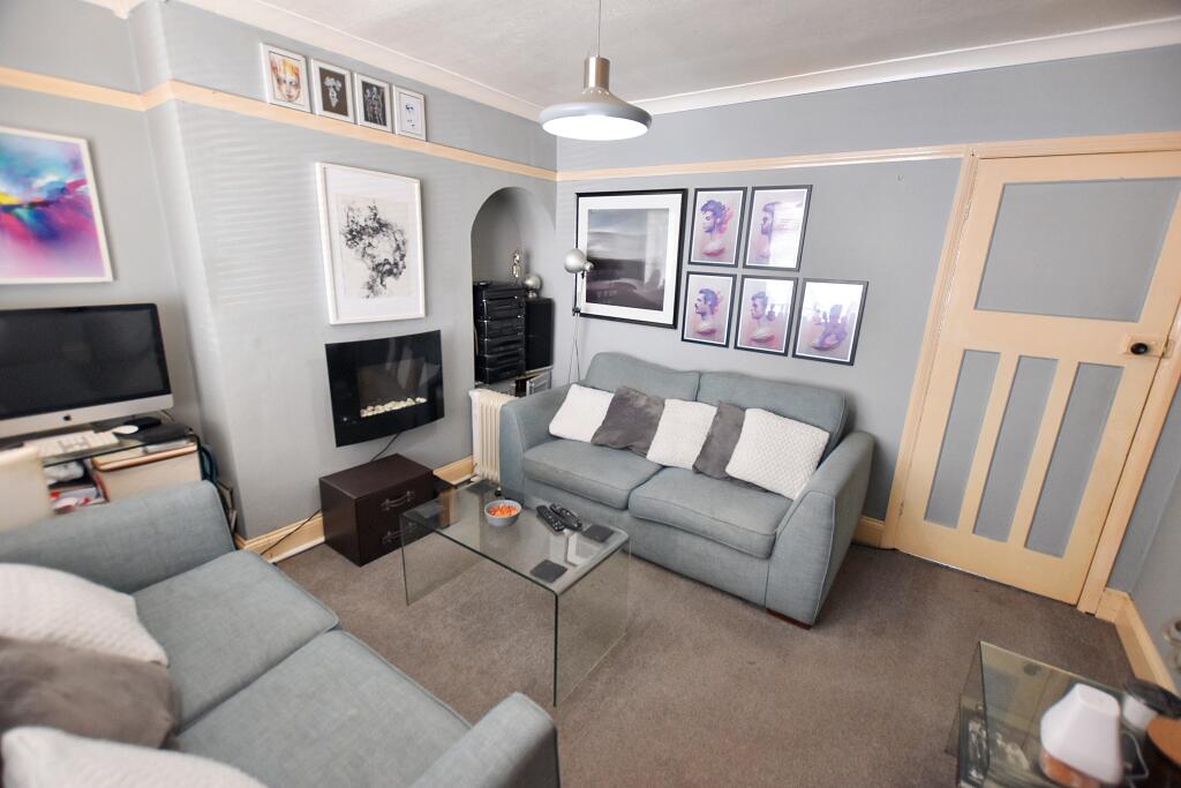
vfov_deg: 77.3
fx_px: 492
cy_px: 394
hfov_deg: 100.4
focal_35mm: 15
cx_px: 590
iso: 1000
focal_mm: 10
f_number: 3.5
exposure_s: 1/125
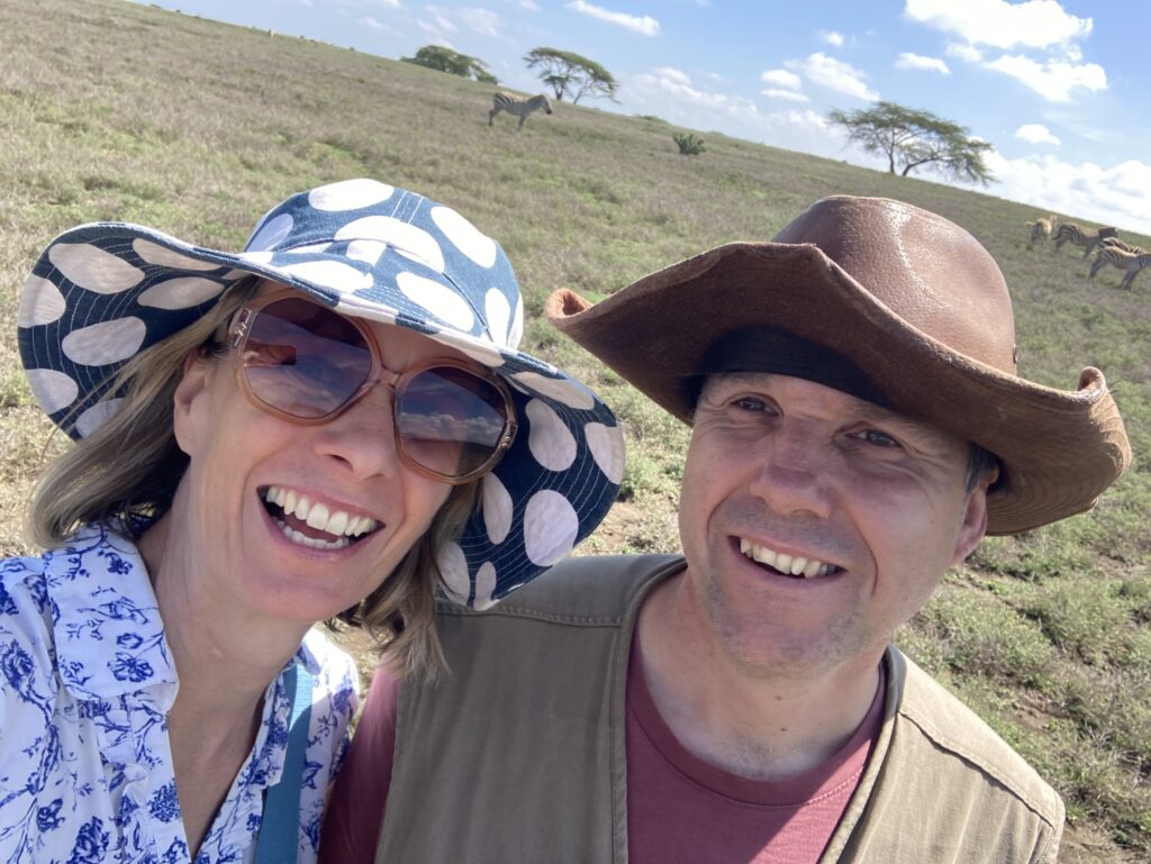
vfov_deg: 44.2
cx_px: 576
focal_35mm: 32
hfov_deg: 56.8
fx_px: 1065
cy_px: 432
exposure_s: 1/153
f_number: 2.2
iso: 20
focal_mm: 2.87
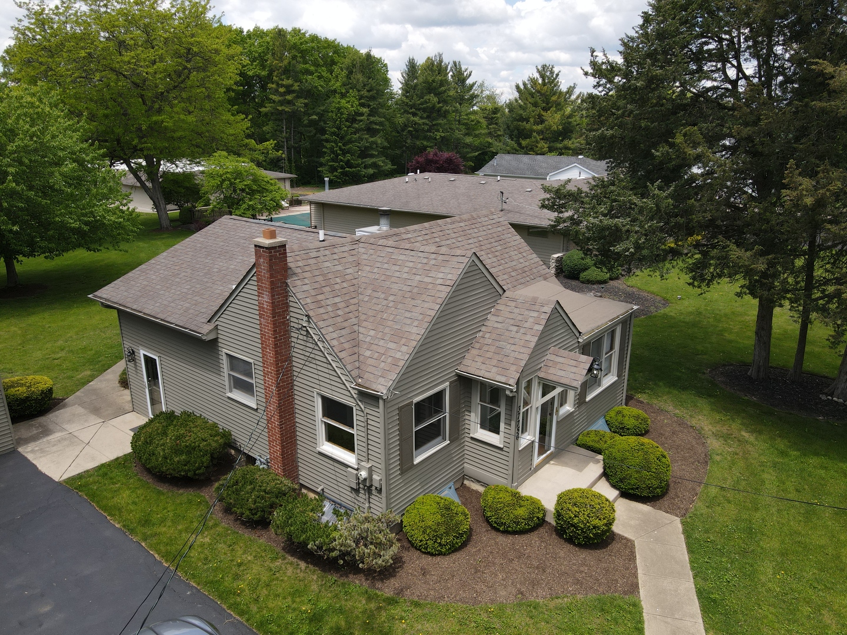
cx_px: 424
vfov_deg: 56.8
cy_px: 318
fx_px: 587
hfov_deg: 71.6
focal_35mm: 24
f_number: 2.8
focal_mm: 4.5
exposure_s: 1/500
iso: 100
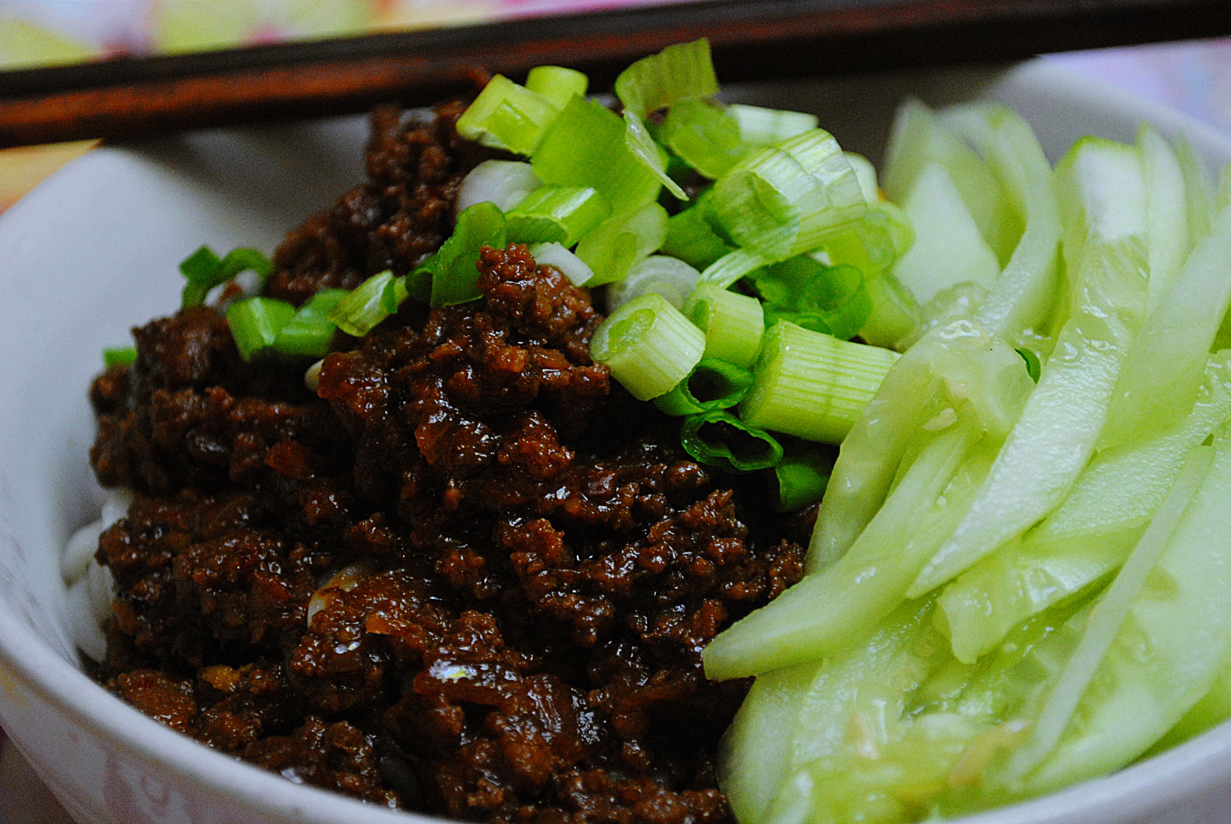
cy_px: 412
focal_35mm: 82
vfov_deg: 16.6
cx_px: 616
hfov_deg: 24.6
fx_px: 2824
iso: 1100
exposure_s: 1/30
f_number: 5.6
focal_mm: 55
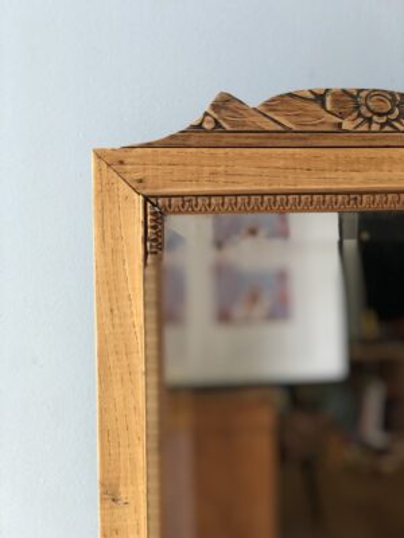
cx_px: 202
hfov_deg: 28.0
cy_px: 269
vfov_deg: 36.8
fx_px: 809
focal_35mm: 52
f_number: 2.4
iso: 160
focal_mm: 6
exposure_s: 1/15
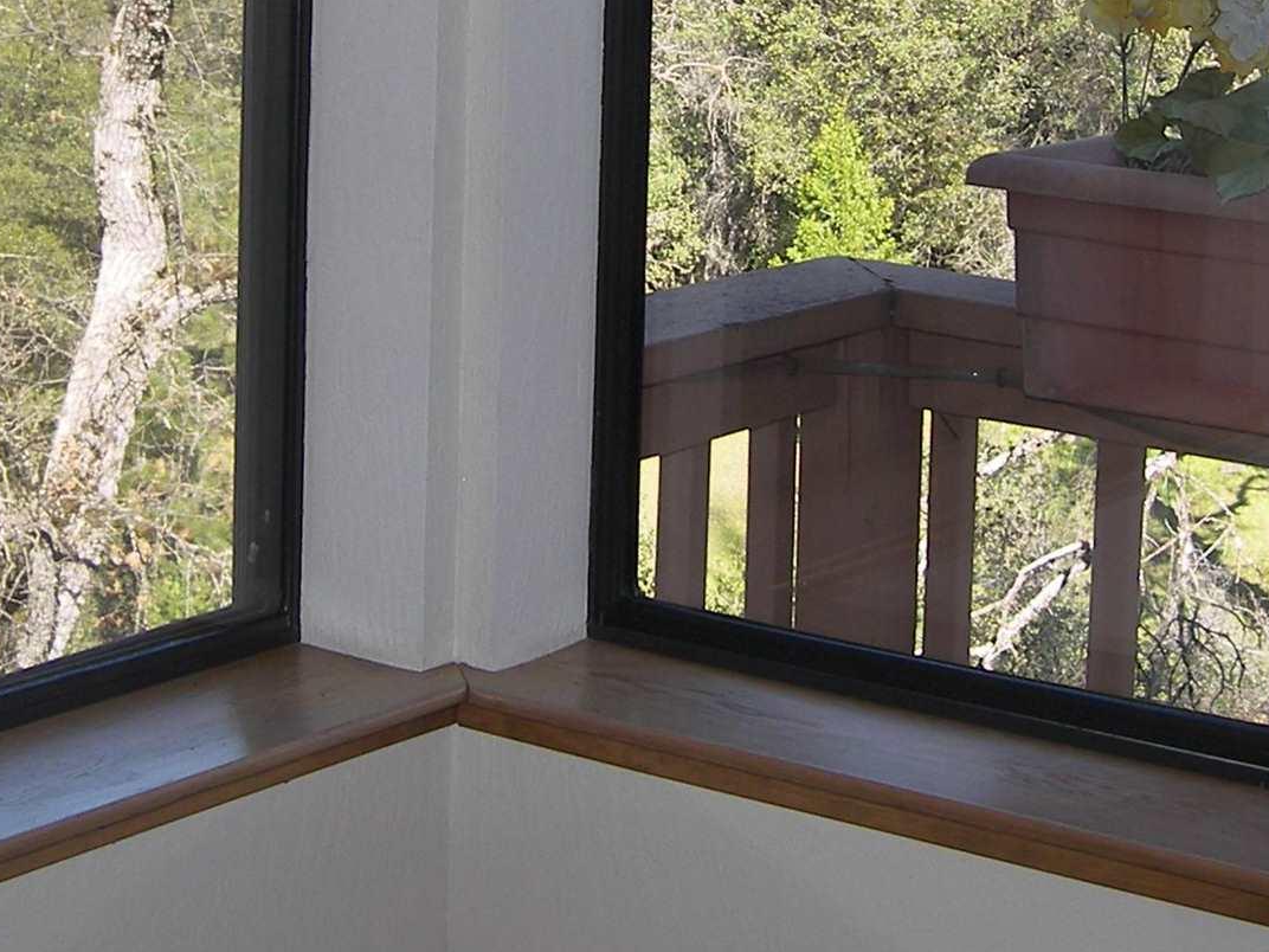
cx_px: 483
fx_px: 3153
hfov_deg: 22.7
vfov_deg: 16.7
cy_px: -59
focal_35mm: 86
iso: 50
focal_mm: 6.3
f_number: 3.2
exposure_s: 1/160
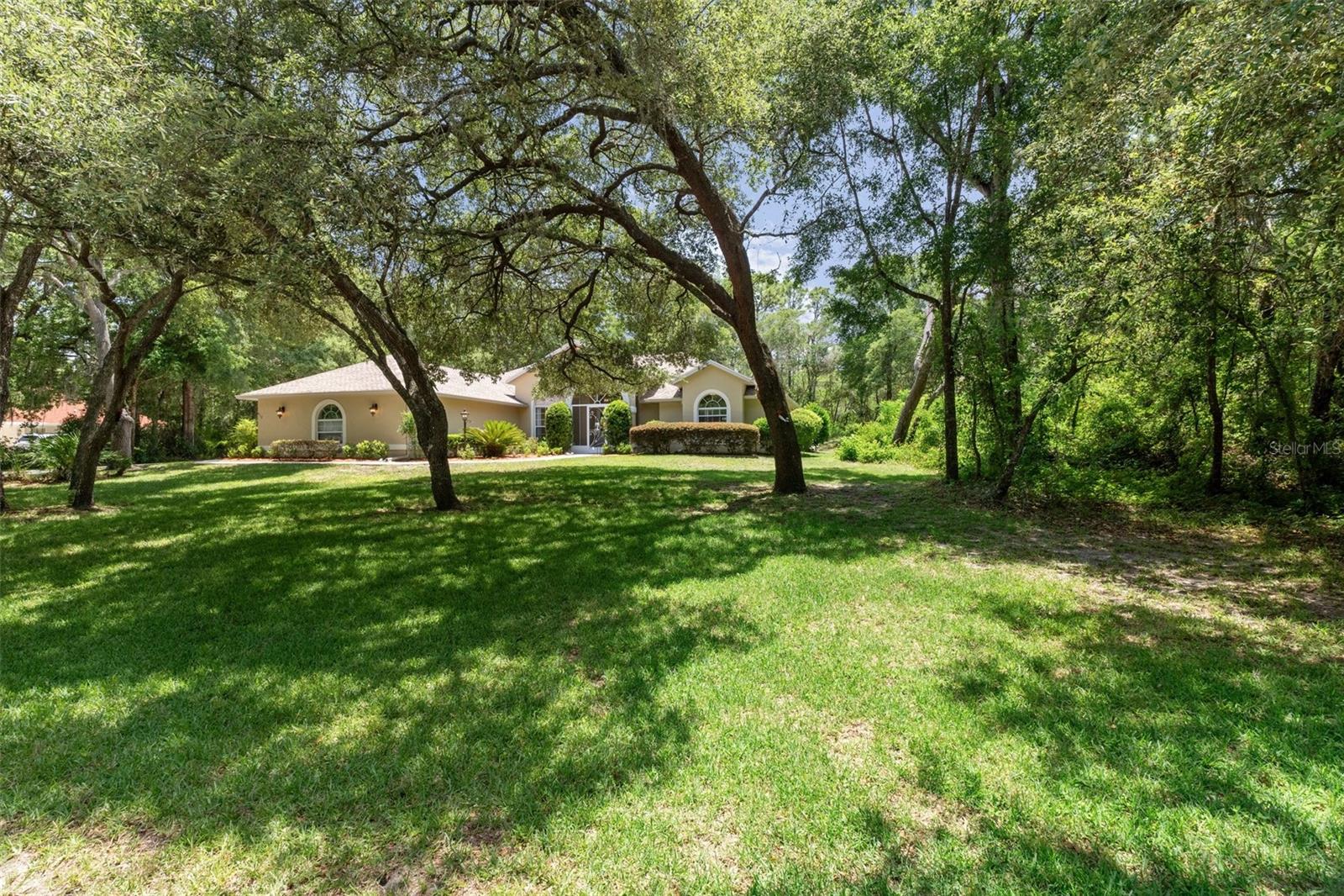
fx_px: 616
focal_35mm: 16
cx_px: 672
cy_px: 448
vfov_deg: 72.0
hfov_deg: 95.0
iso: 320
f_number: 8
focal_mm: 11
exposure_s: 1/90
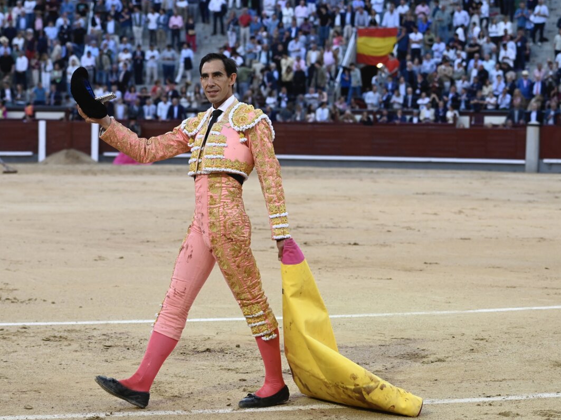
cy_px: 201
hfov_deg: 24.1
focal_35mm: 81
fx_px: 1313
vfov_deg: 18.2
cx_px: 228
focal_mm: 70
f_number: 3.5
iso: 1600
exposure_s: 1/800
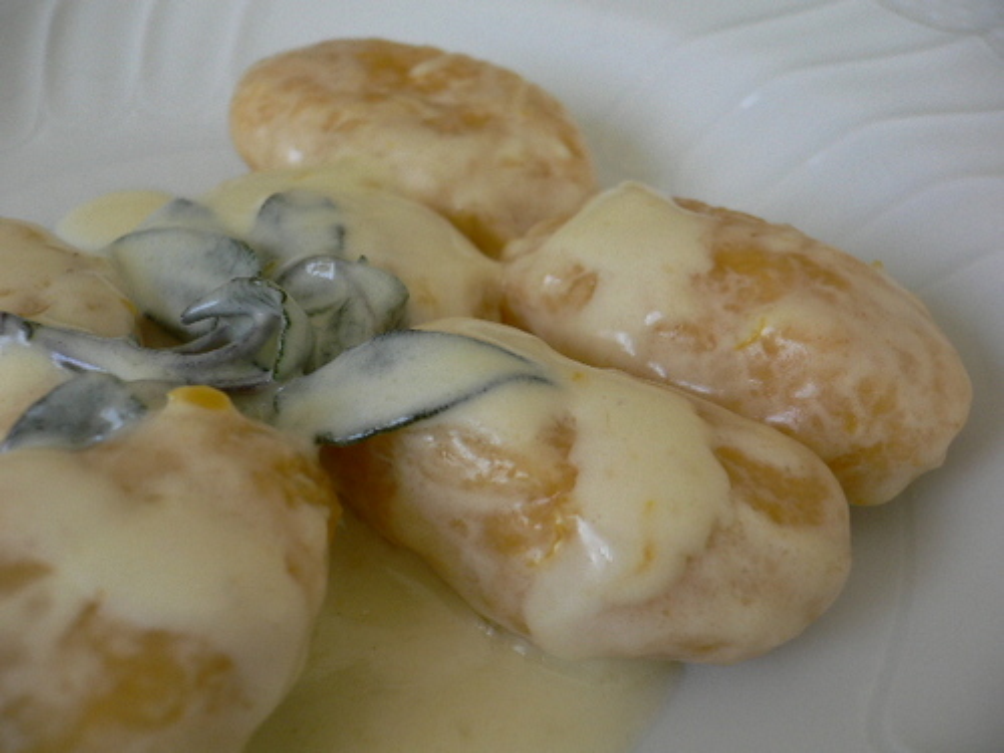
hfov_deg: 52.6
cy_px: 376
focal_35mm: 35
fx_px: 1015
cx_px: 502
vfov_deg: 40.7
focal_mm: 5.8
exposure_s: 1/160
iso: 80
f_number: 2.8
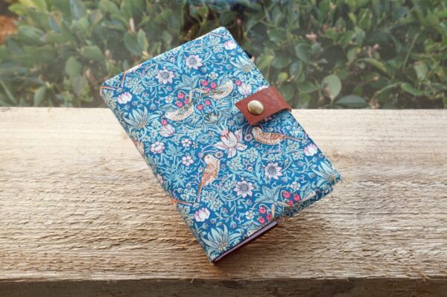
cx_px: 224
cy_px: 148
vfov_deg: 28.9
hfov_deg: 42.4
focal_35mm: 46
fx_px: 577
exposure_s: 1/15
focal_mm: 31
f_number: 10
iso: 320
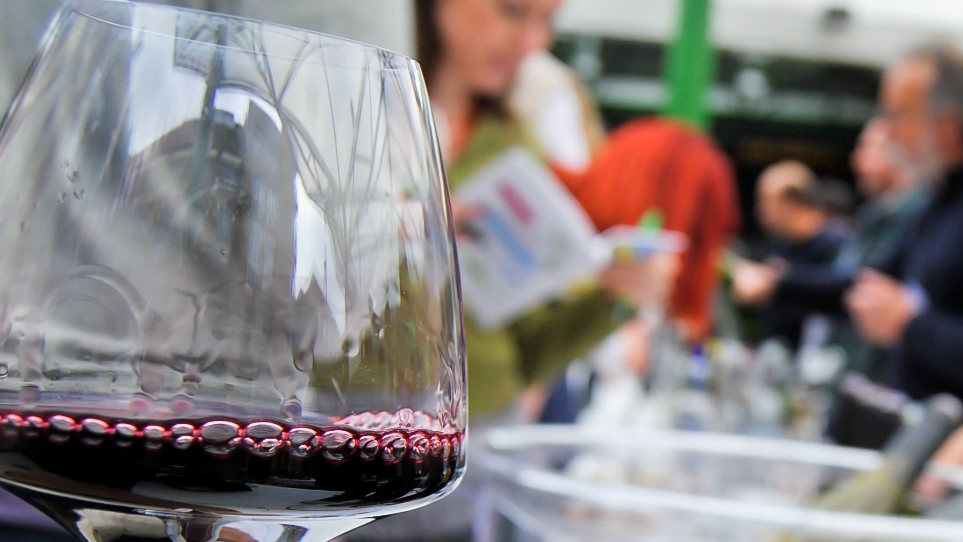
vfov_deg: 18.3
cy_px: 478
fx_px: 1660
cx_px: 786
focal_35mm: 65
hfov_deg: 31.4
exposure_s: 1/125
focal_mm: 22
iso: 200
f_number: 5.6
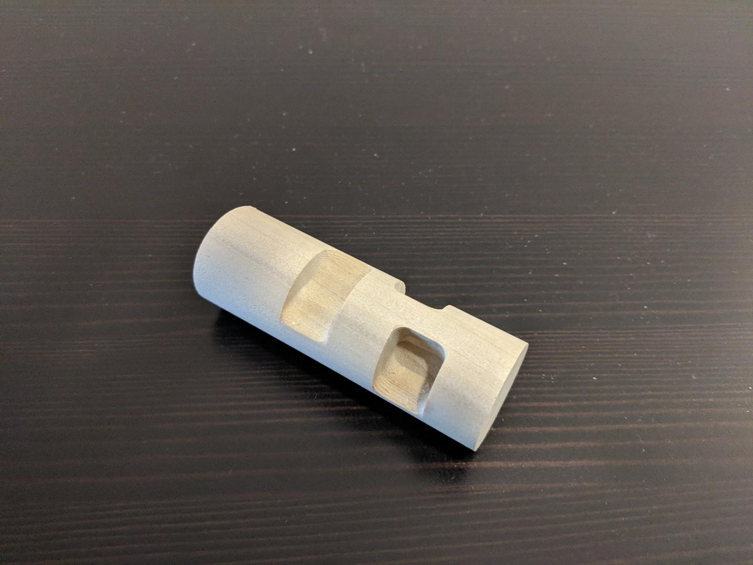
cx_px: 376
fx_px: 587
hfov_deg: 65.3
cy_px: 282
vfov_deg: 51.4
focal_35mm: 27
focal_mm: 4.44
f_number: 1.8
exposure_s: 1/30
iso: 703
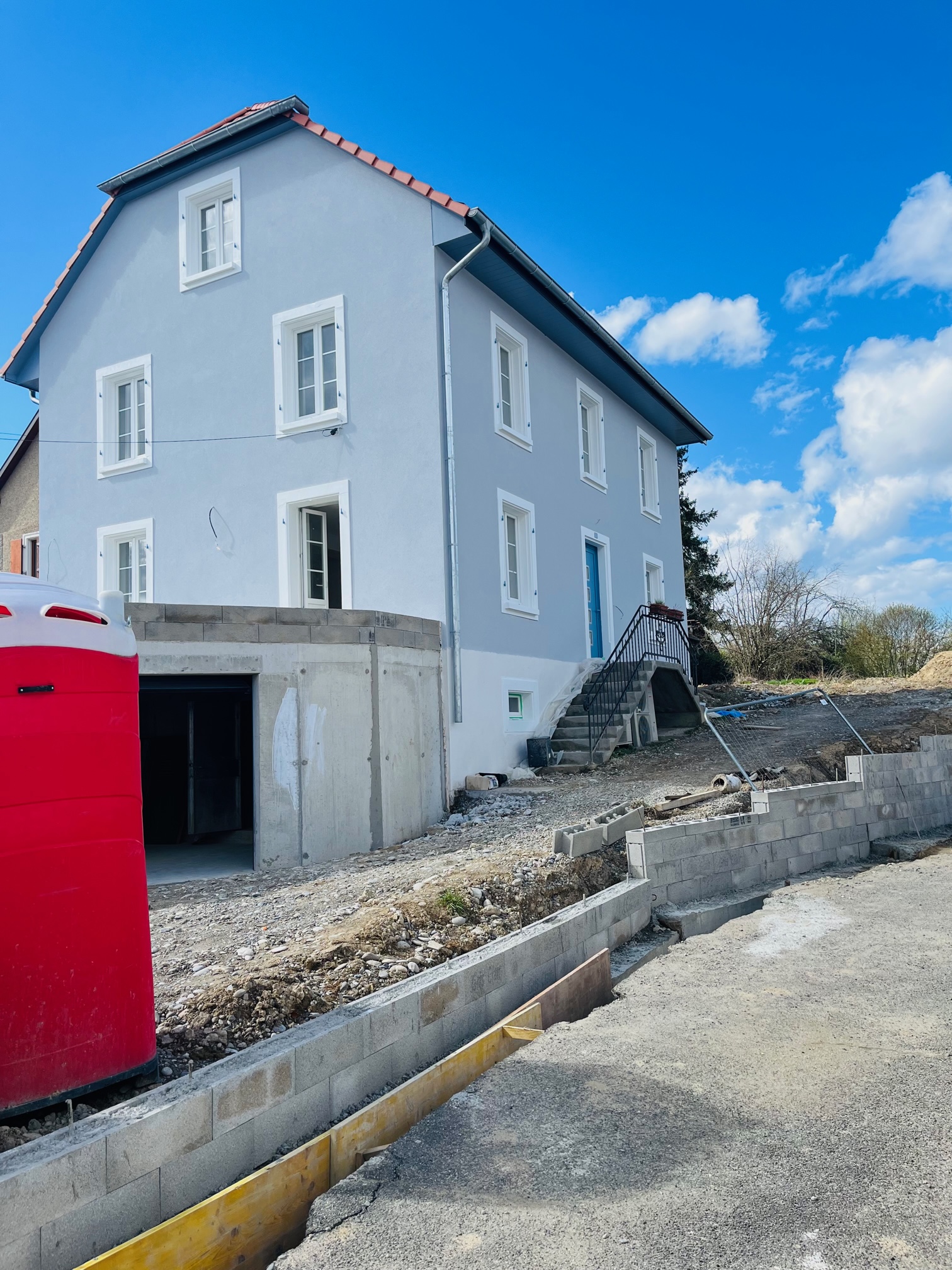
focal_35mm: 26
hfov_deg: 53.1
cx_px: 476
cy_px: 635
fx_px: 953
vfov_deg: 67.3
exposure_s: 1/2571
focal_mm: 5.1
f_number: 1.6
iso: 50
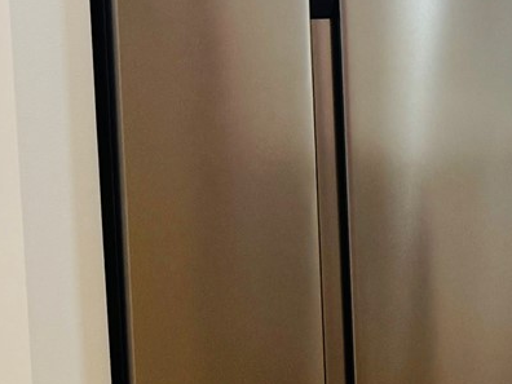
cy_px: 91
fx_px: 1834
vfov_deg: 11.9
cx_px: 1249
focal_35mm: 124
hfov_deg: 12.4
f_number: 1.78
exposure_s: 1/120
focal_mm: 6.76
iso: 125
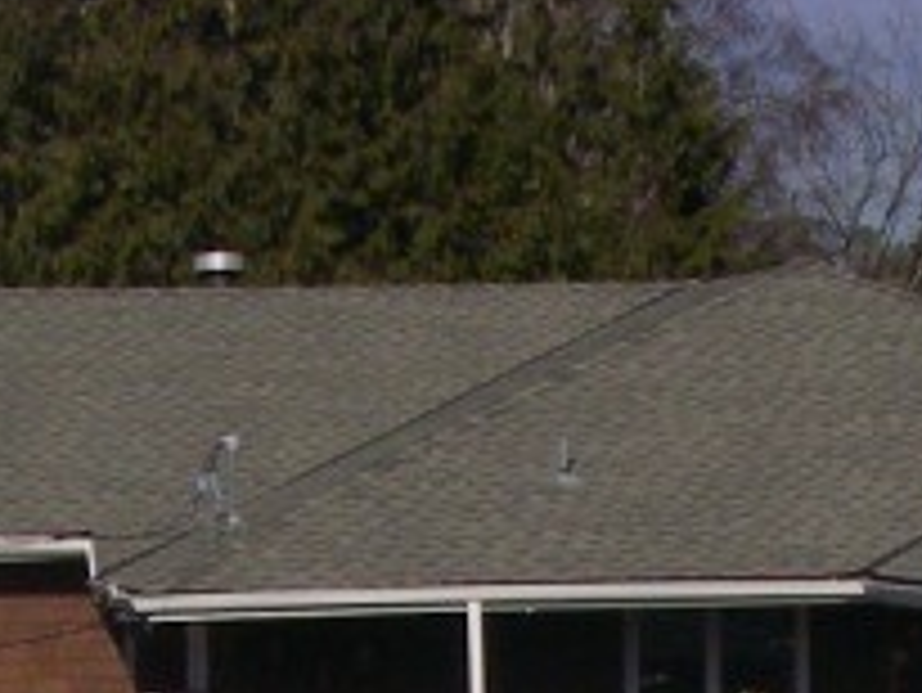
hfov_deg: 10.4
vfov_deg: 7.3
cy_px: 1710
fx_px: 5064
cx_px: 549
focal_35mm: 190
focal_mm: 6.3
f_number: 6.6
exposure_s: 1/640
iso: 64
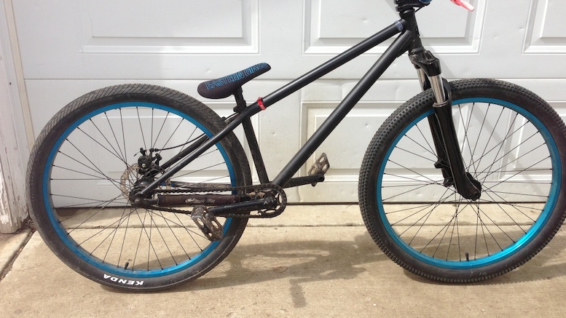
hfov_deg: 54.0
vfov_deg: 31.9
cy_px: 129
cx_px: 283
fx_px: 555
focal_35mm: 37
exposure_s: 1/1106
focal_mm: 4.13
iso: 50
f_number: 2.4
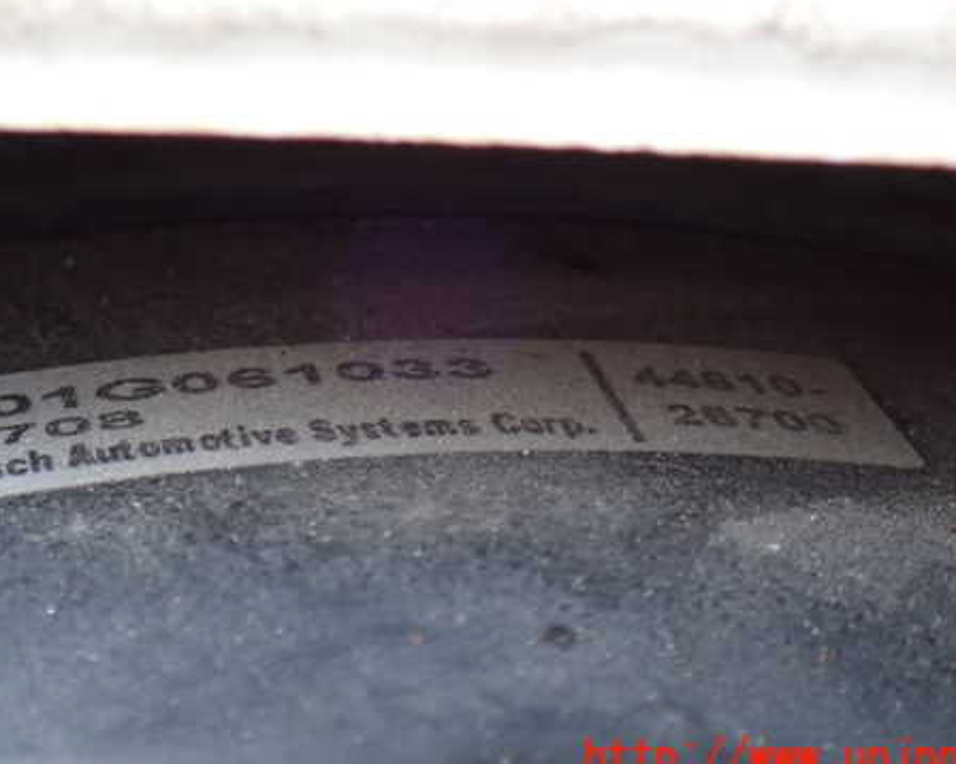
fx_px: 3479
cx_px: 427
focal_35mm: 123
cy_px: 305
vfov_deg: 12.5
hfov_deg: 15.6
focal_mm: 16.79
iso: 400
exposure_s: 1/100
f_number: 4.7
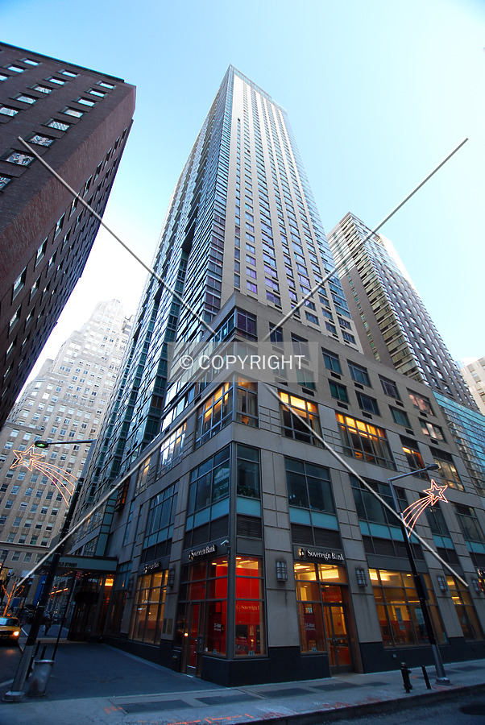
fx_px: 302
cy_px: 362
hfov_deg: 77.5
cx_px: 242
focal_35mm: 15
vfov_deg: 100.3
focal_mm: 10
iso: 320
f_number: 3.5
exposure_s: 1/30
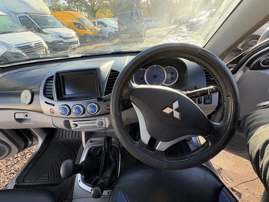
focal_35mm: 14
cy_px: 101
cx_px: 134
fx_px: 109
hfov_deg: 102.1
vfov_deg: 85.7
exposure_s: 1/133
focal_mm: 2.22
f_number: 2.2
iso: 125
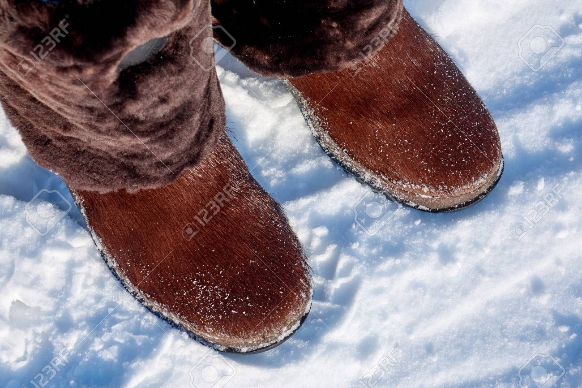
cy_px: 194
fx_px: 2311
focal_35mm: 143
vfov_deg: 9.6
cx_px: 291
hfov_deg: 14.4
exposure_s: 1/320
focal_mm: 52.54
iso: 100
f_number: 5.6
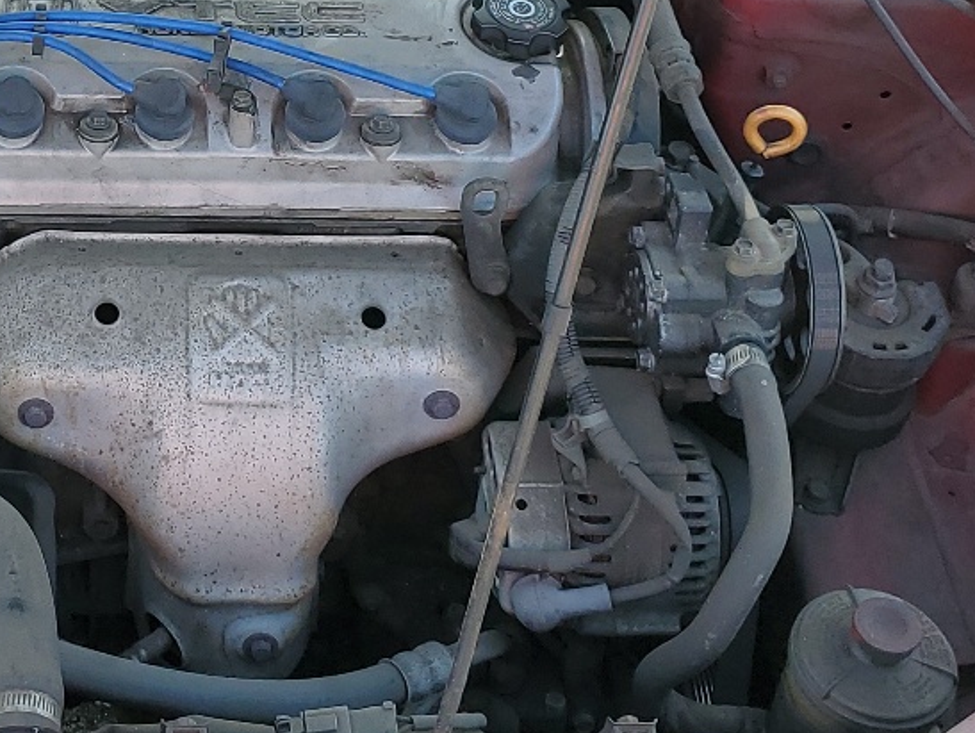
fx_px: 2142
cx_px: 94
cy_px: 52
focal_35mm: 76
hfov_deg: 24.9
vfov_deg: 19.0
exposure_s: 1/400
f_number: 1.5
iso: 50
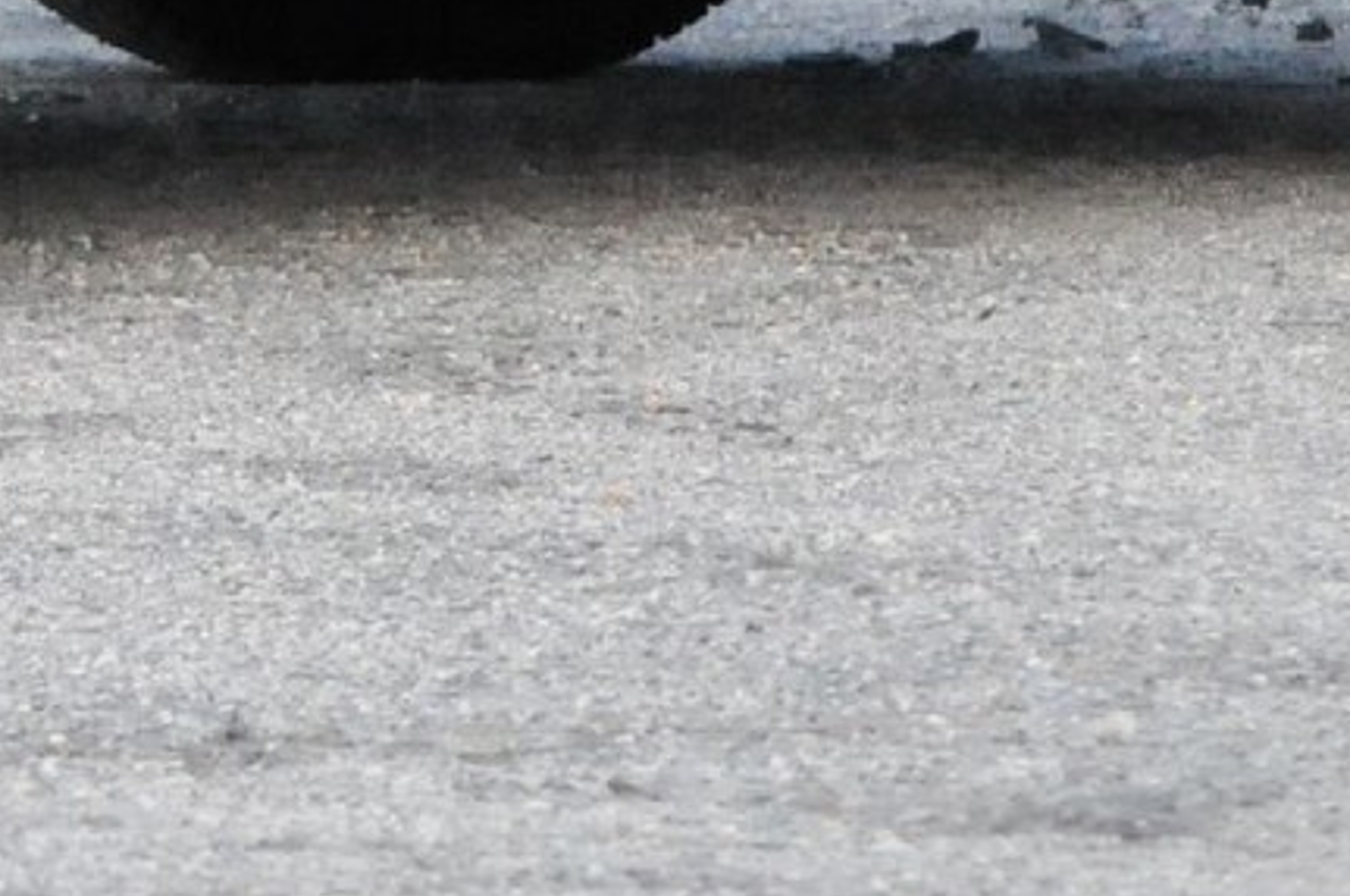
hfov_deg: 2.6
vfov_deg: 1.7
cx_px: -426
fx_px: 29318
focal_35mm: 783
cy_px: -1330
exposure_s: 1/500
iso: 2000
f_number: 5
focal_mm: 90
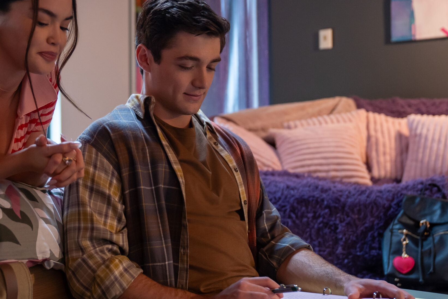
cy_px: 166
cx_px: 161
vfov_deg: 22.2
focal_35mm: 61
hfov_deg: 32.7
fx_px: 759
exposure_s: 1/100
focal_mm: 39
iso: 1600
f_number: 2.8
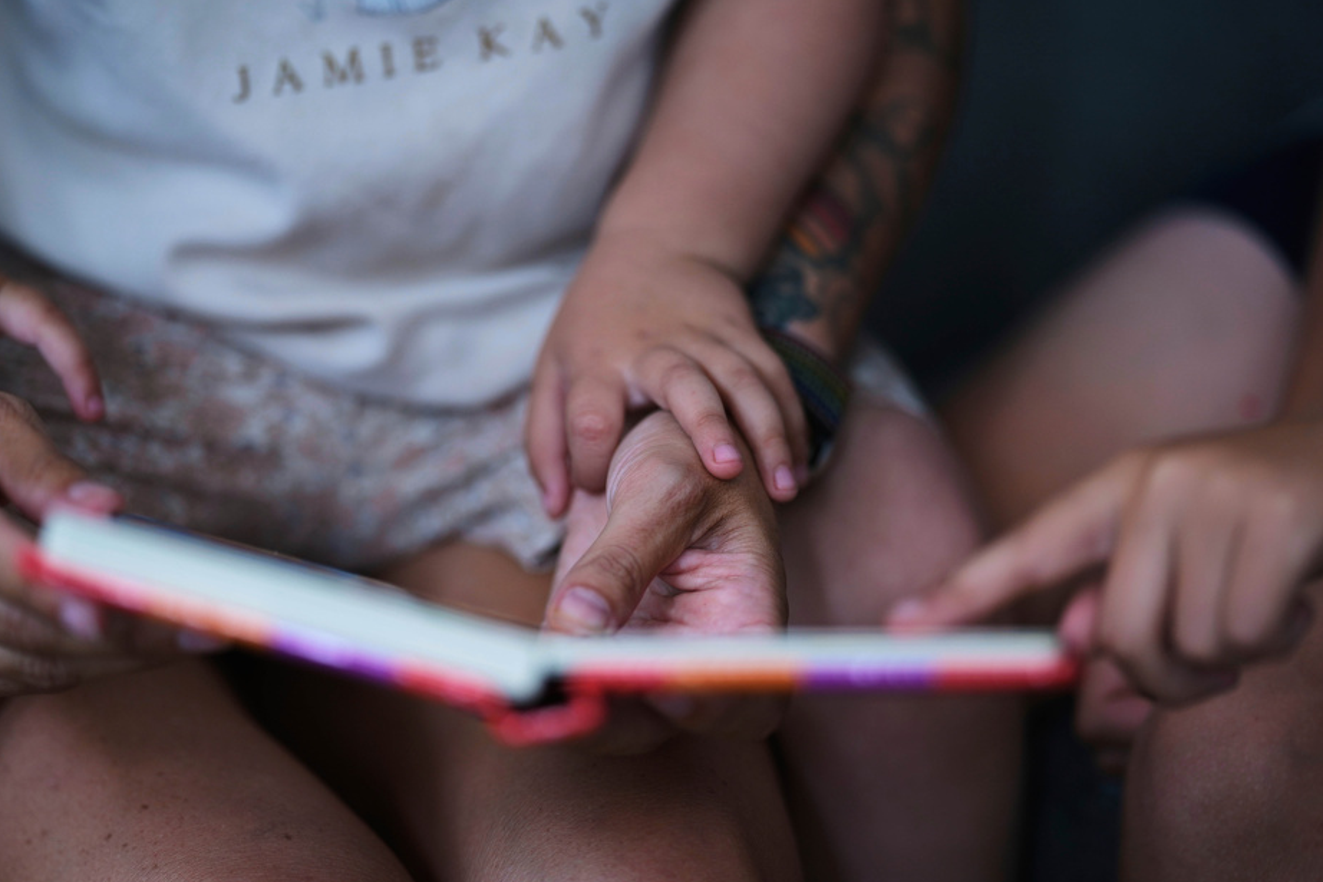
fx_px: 5513
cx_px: 659
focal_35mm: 150
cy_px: 430
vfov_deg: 9.2
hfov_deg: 13.7
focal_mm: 135
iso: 320
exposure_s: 1/250
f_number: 1.8
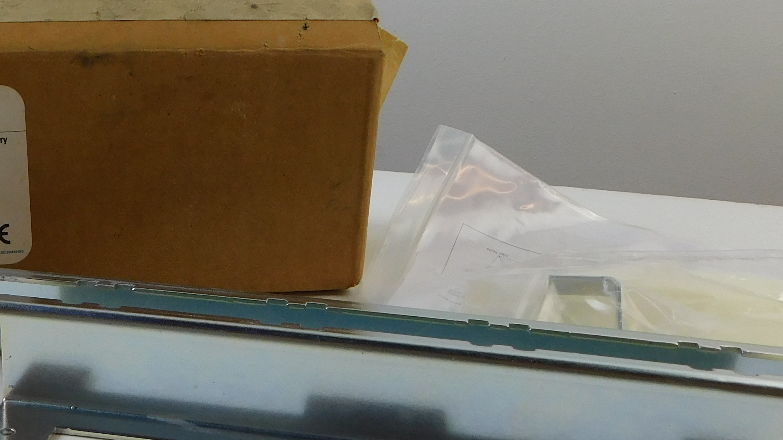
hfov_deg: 36.8
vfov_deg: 21.8
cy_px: 288
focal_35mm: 55
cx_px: 176
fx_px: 1142
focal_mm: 4
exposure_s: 1/30
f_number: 3
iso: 125
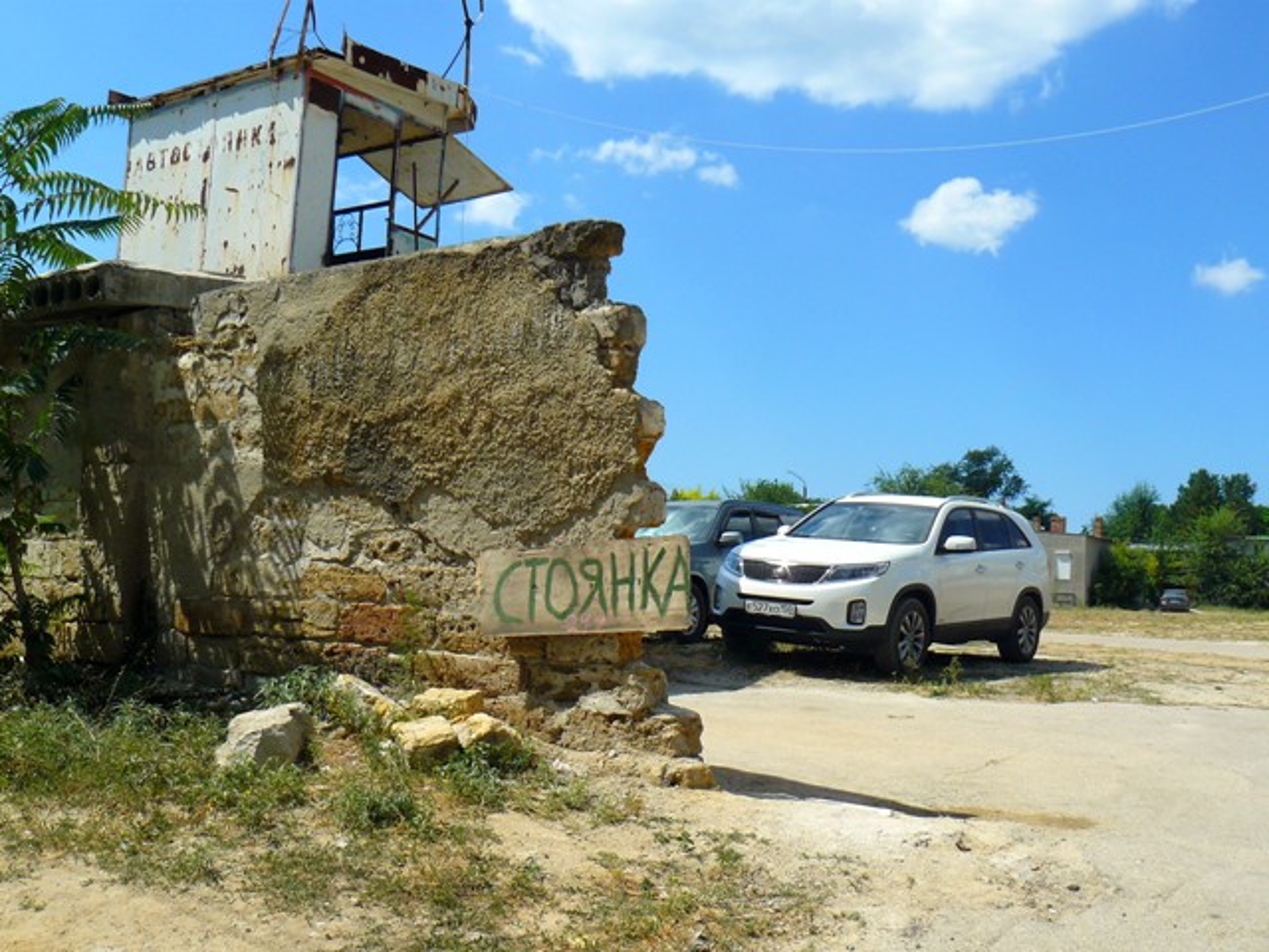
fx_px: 1320
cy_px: 476
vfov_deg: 39.7
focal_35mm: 36
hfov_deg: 51.4
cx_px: 634
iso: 100
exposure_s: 1/500
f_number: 6.3
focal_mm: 6
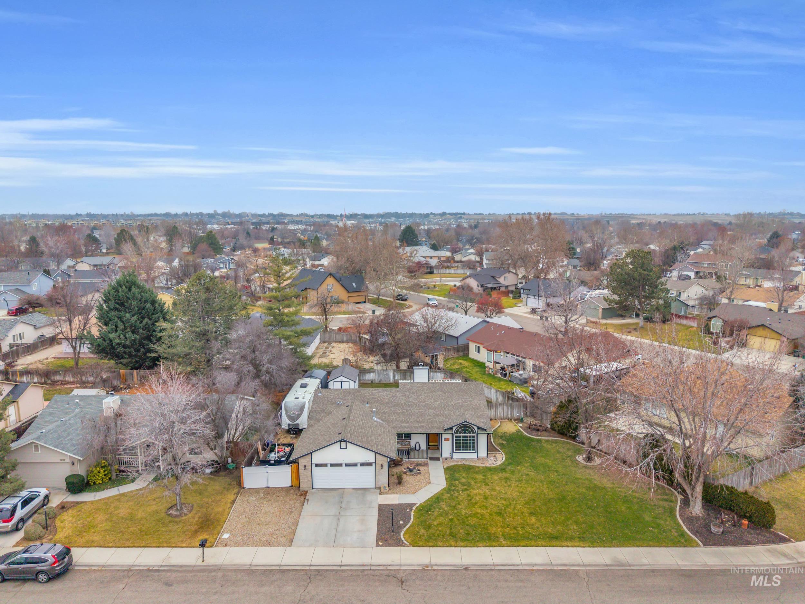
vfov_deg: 56.8
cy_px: 302
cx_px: 402
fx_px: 558
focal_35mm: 24
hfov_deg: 71.6
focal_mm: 8.67
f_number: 1.8
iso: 200
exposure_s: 1/1000
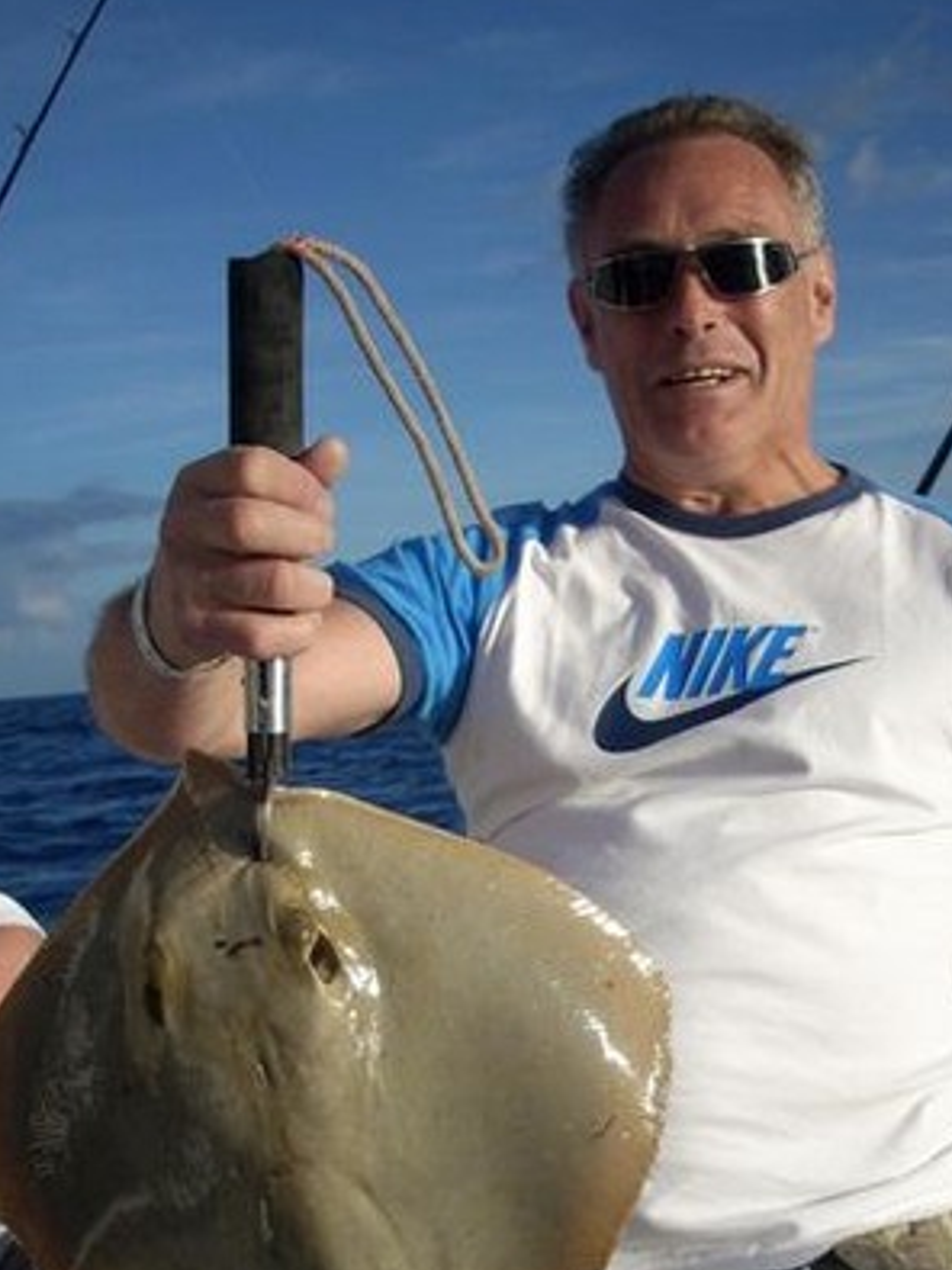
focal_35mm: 59
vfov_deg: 32.2
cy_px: 916
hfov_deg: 24.7
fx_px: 2165
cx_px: 595
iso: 64
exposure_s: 1/354
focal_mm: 6.2
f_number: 5.6
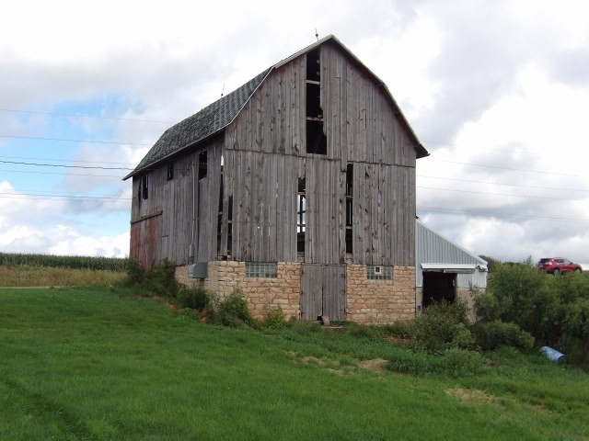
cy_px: 220
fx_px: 783
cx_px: 294
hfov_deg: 41.2
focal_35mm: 46
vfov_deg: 31.5
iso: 100
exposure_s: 1/488
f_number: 3.8
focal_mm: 8.2
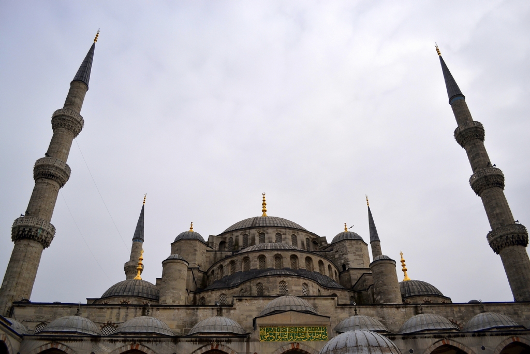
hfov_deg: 67.4
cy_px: 177
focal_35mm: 27
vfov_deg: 47.9
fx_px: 398
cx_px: 265
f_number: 4
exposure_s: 1/3200
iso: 200
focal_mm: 18
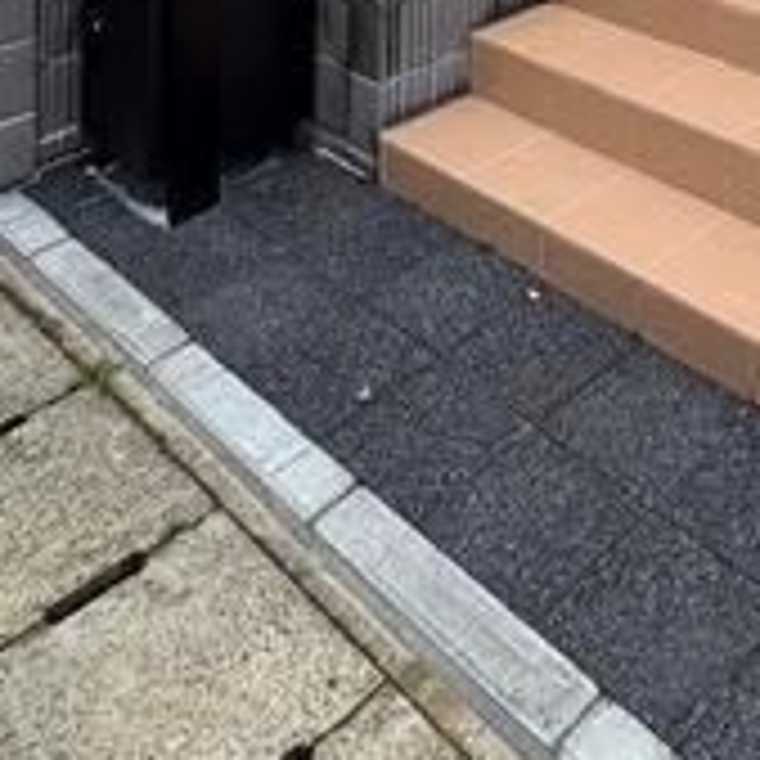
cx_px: 724
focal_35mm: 47
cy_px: -427
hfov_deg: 33.6
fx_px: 1167
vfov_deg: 25.4
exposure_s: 1/403
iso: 40
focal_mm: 2.22
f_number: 2.2
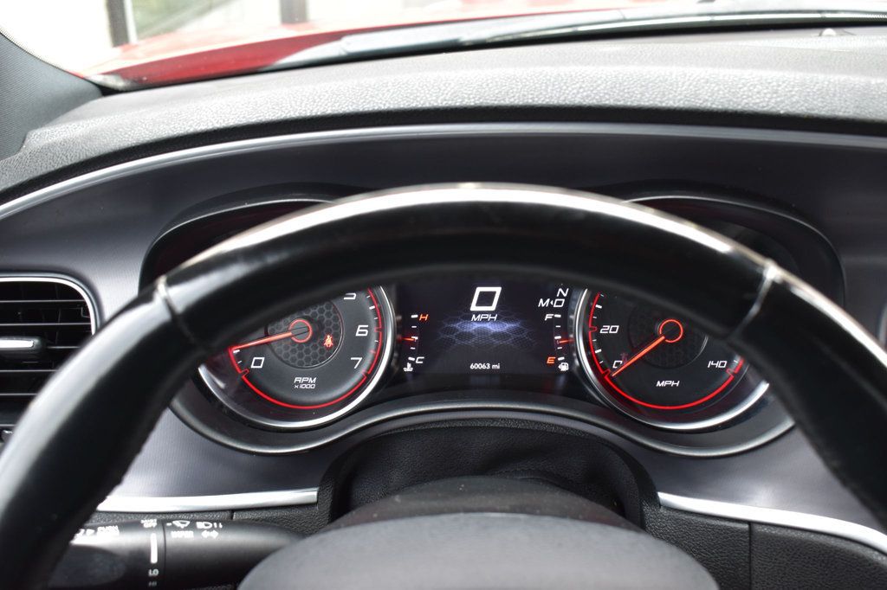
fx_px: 1034
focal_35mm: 42
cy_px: 295
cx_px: 444
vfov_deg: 31.9
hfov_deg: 46.4
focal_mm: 28
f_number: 6.3
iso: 400
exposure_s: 1/15
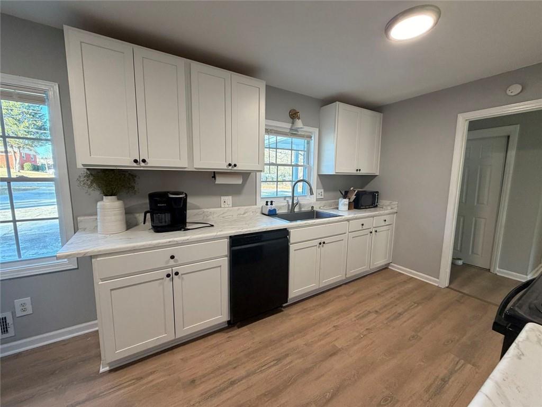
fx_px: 219
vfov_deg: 85.7
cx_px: 271
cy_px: 204
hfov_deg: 102.1
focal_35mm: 14
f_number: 2.2
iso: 200
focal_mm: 2.22
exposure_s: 1/60
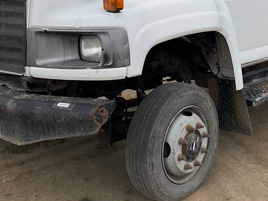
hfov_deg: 31.0
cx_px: 174
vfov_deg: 23.3
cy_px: 39
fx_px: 480
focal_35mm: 62
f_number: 1.8
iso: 25
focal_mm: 3
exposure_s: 1/1577
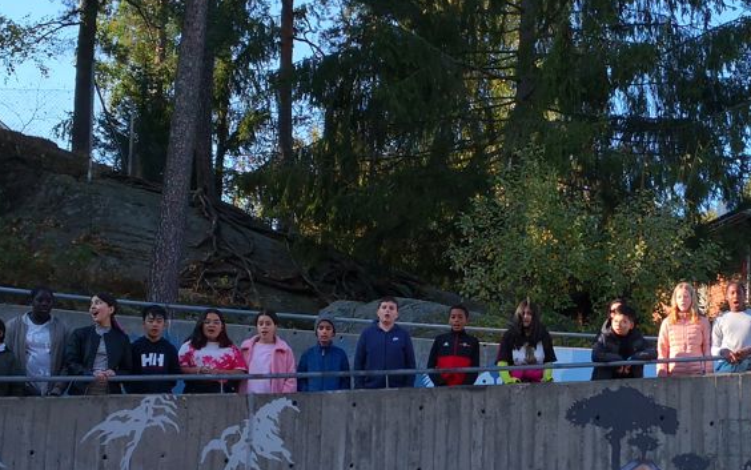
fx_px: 1413
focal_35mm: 69
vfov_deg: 18.8
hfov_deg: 29.5
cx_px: 515
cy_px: 342
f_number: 1.6
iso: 50
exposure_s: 1/801
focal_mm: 3.95
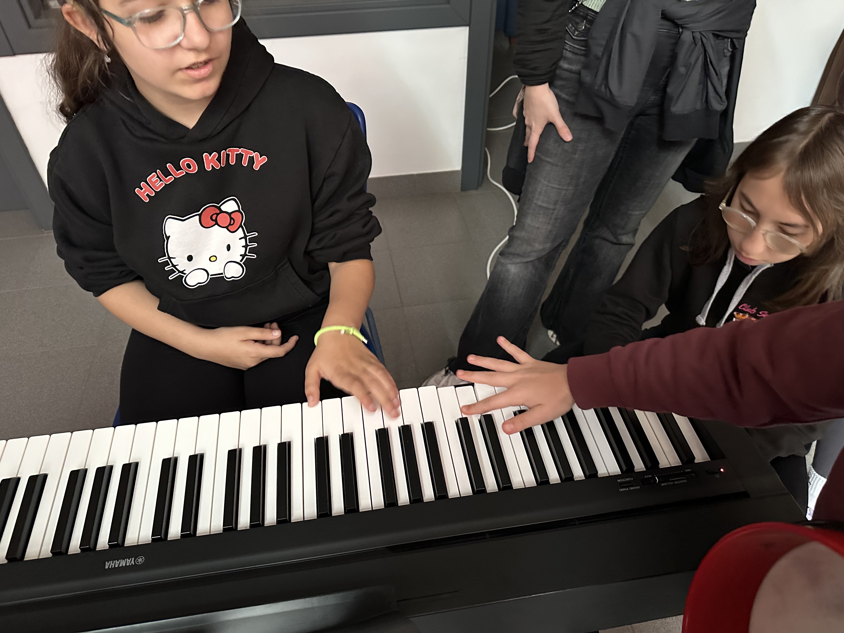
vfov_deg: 56.8
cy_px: 316
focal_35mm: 24
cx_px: 422
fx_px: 585
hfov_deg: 71.6
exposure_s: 1/34
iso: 1000
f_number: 1.78
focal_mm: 6.86
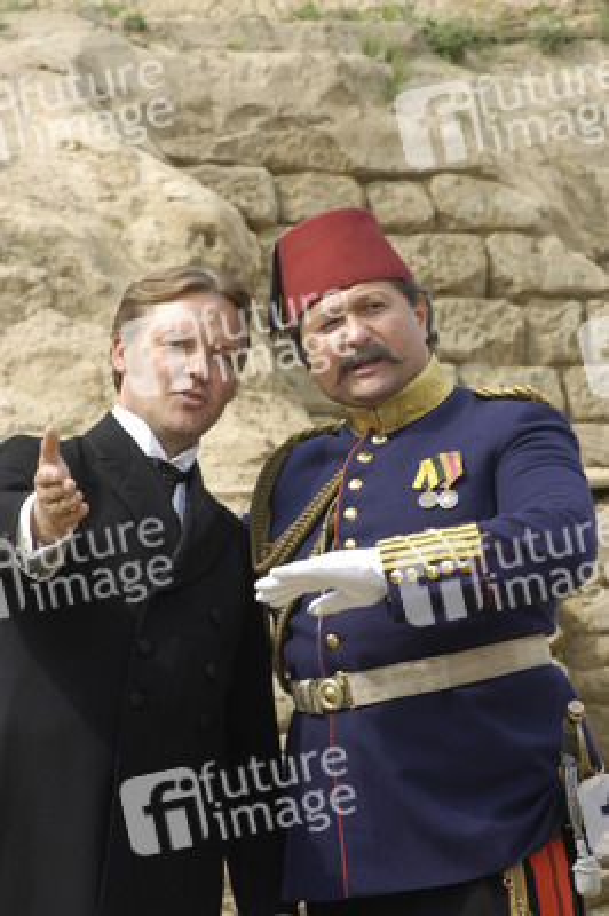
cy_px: 458
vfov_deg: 10.6
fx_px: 4956
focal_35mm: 195
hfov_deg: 7.0
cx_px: 304
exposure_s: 1/125
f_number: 13
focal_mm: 130
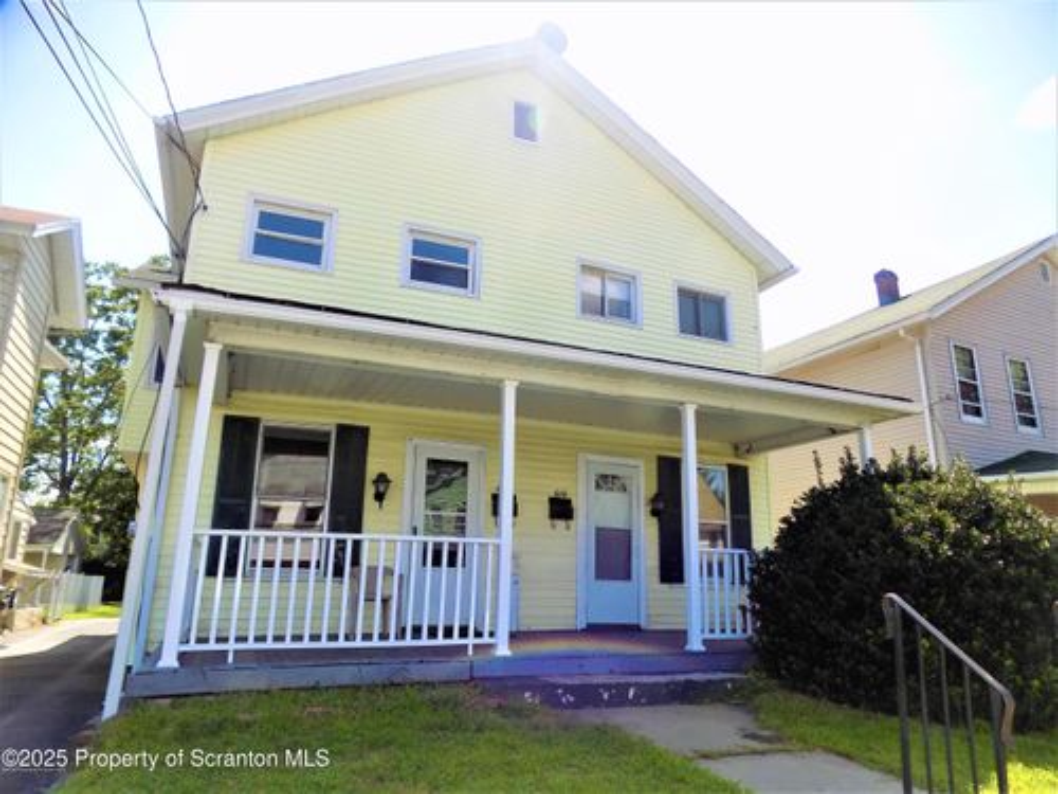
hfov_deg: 73.9
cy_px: 397
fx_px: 703
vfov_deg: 58.9
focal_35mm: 23
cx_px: 529
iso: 80
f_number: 3.1
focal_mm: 4
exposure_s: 1/640
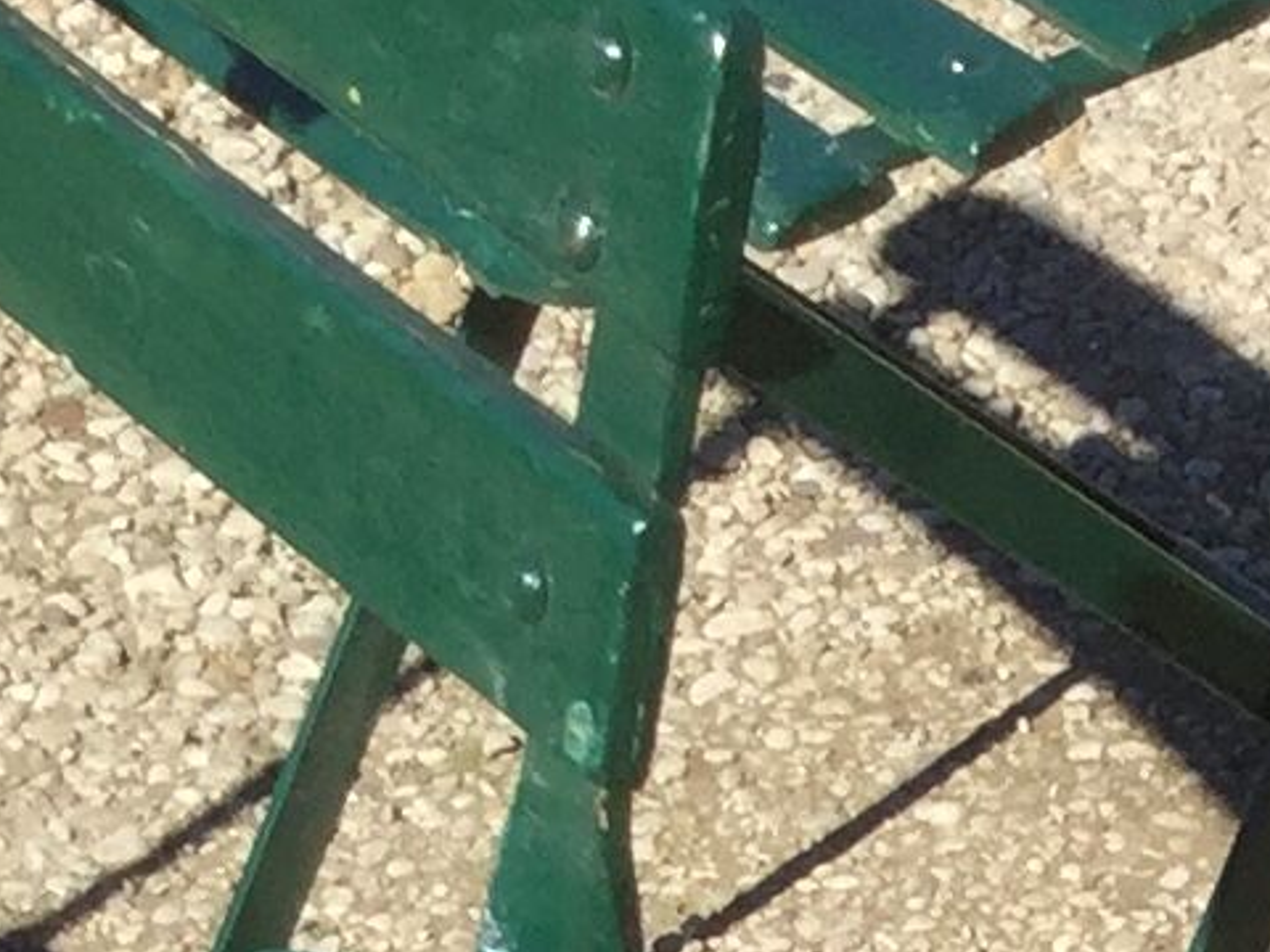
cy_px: 2676
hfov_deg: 9.0
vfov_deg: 6.5
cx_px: 2286
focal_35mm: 211
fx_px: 7741
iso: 25
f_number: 2.4
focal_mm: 3.3
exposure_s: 1/1253
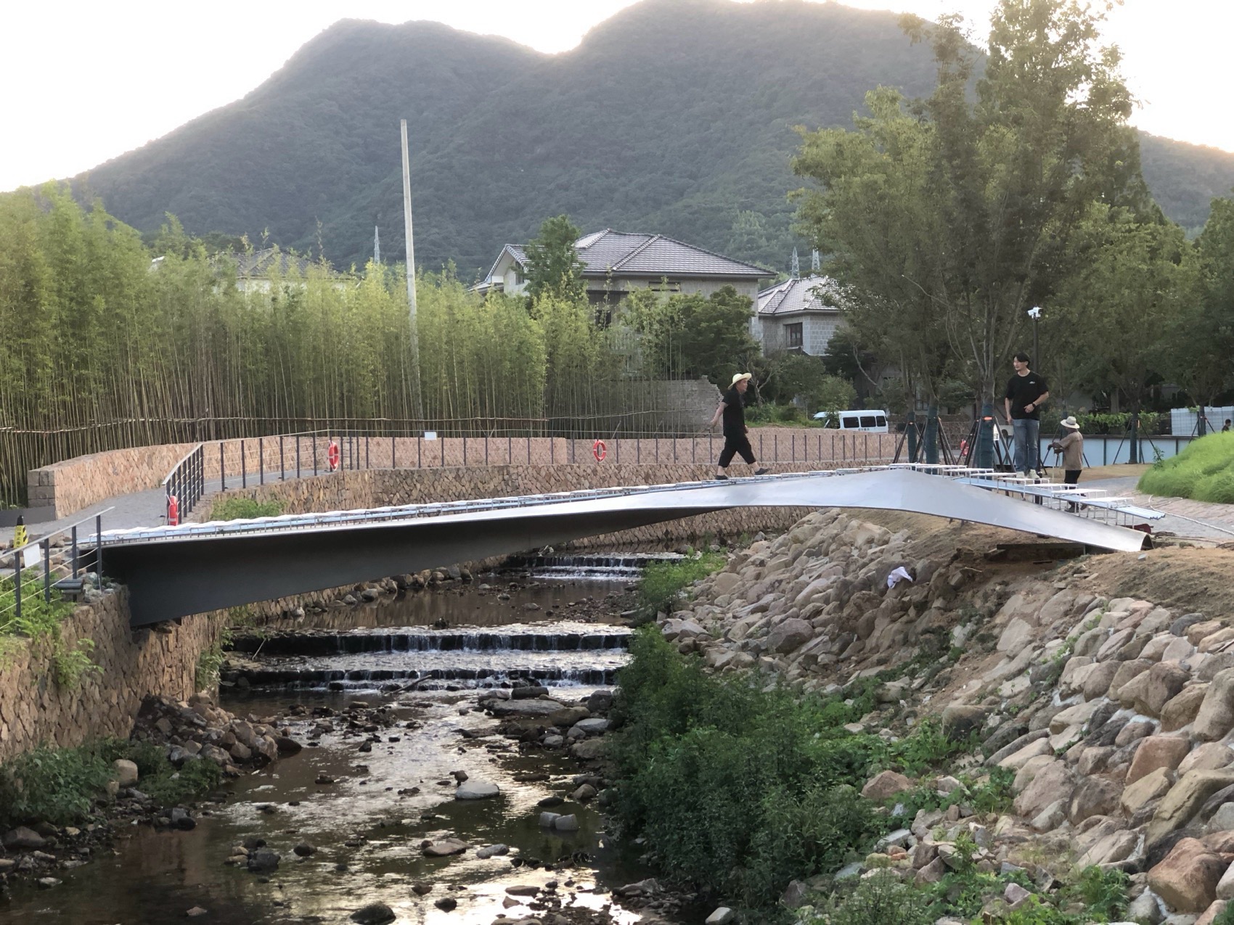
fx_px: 2032
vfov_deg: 25.7
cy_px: 462
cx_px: 617
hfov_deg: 33.8
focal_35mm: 57
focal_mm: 6.6
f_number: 2.8
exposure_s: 1/120
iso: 125
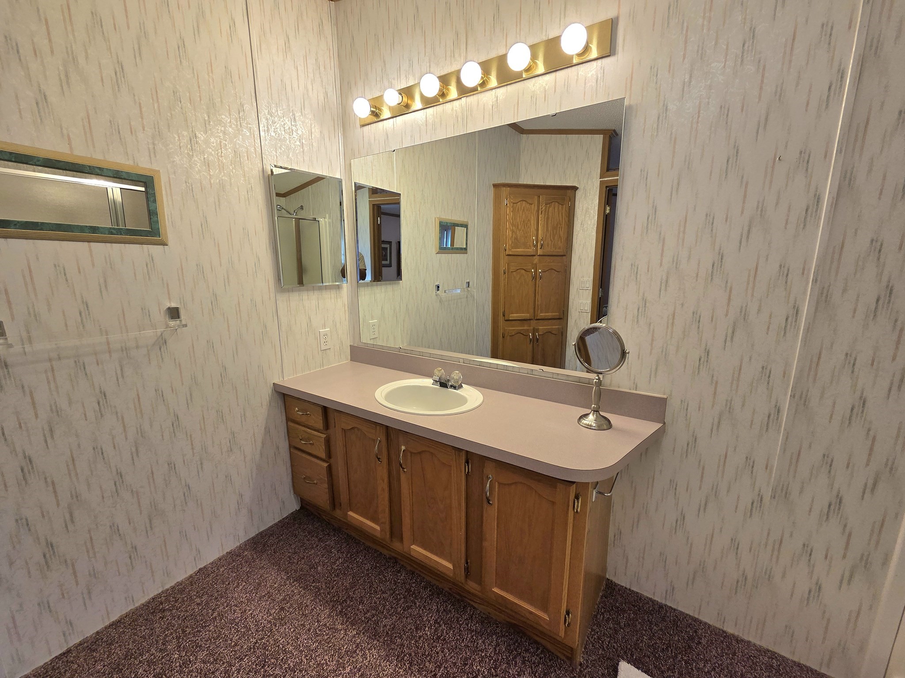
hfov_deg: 106.2
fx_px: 340
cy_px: 339
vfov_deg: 89.9
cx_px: 452
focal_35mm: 13
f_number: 2.2
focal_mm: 2.2
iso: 80
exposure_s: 1/120
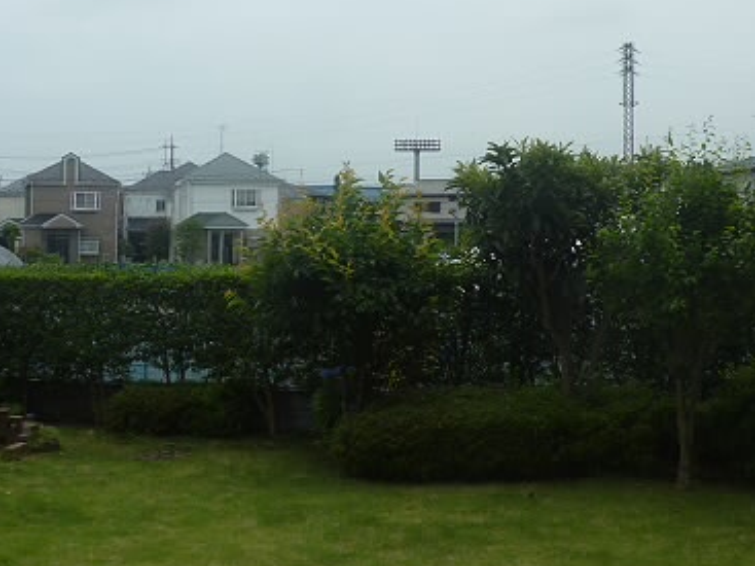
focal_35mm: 52
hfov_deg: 36.8
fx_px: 1134
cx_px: 418
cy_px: 194
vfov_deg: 27.9
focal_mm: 5.3
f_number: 4.5
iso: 80
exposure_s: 1/800
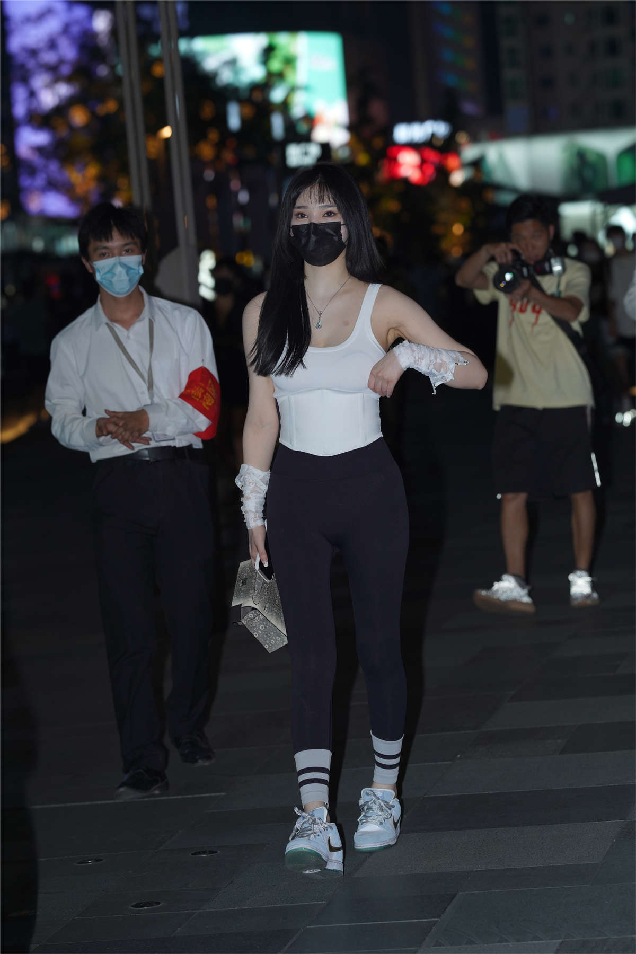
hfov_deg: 10.2
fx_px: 3577
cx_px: 318
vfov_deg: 15.2
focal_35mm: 135
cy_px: 477
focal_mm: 135
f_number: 4.5
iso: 500
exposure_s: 1/160
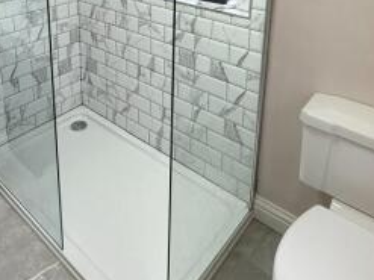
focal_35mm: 33
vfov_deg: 37.3
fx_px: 356
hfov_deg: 54.9
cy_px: -14
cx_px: 145
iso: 160
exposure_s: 1/100
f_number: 2.2
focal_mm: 2.22
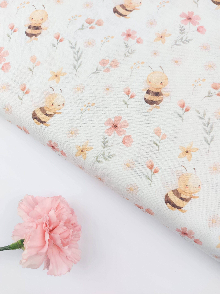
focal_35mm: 24
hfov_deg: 56.8
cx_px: 110
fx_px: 203
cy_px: 147
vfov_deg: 71.6
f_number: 1.8
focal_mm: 5.23
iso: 50
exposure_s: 1/100
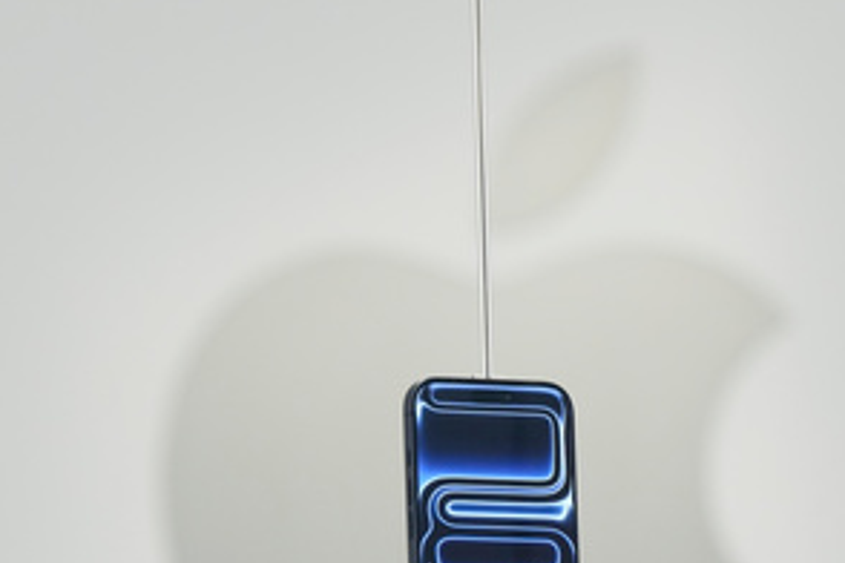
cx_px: 477
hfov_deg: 4.3
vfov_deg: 2.9
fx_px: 11148
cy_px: 447
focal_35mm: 475
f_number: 8
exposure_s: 1/100
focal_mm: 182
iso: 1600
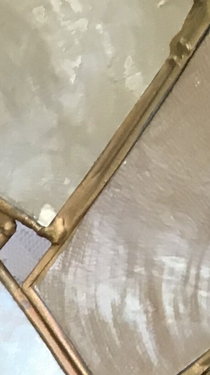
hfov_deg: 6.8
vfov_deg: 12.7
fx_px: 1546
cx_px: -472
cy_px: 655
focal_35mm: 156
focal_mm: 4.15
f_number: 2.2
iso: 80
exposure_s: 1/33
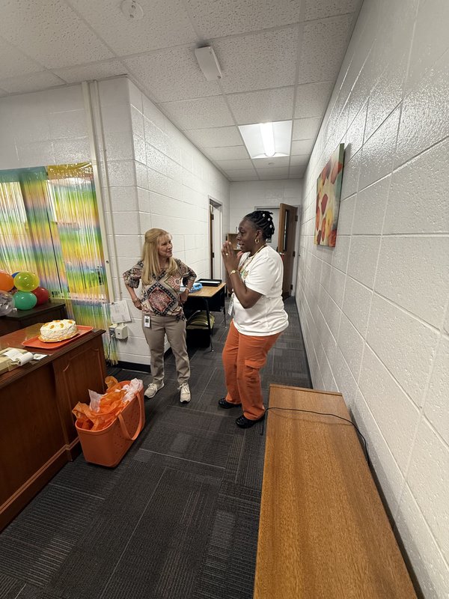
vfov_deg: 102.1
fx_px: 242
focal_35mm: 14
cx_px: 224
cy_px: 300
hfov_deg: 85.7
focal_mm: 2.22
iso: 250
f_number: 2.2
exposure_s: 1/120
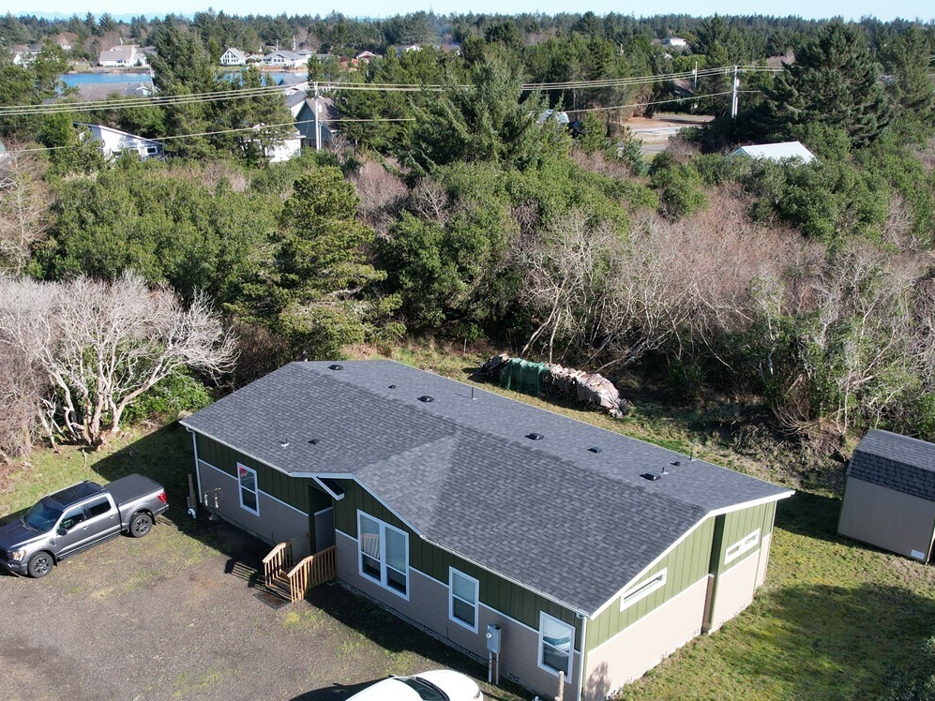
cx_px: 422
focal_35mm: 36
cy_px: 469
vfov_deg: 39.2
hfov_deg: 51.3
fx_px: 972
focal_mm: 8.38
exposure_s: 1/1000
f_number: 2.8
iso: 120
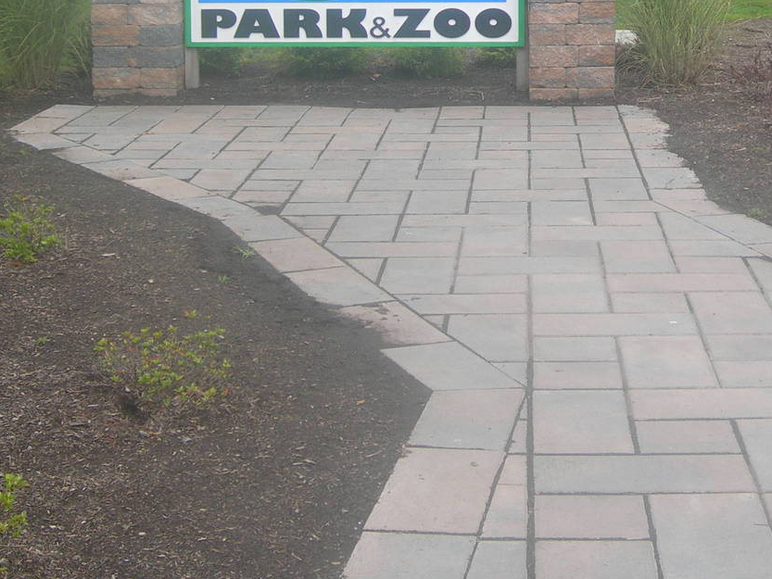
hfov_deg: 26.5
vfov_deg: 19.8
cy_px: 69
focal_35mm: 73
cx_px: 521
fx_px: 1628
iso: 50
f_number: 2.8
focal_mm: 7.8
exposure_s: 1/280
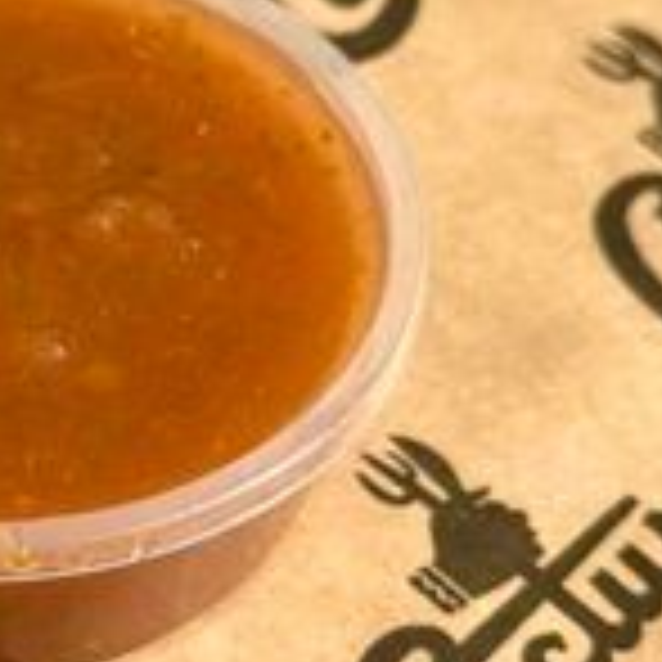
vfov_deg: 14.2
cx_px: -14
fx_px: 2661
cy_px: 302
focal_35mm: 123
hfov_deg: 14.0
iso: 80
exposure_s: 1/6211
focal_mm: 6.86
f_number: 1.78
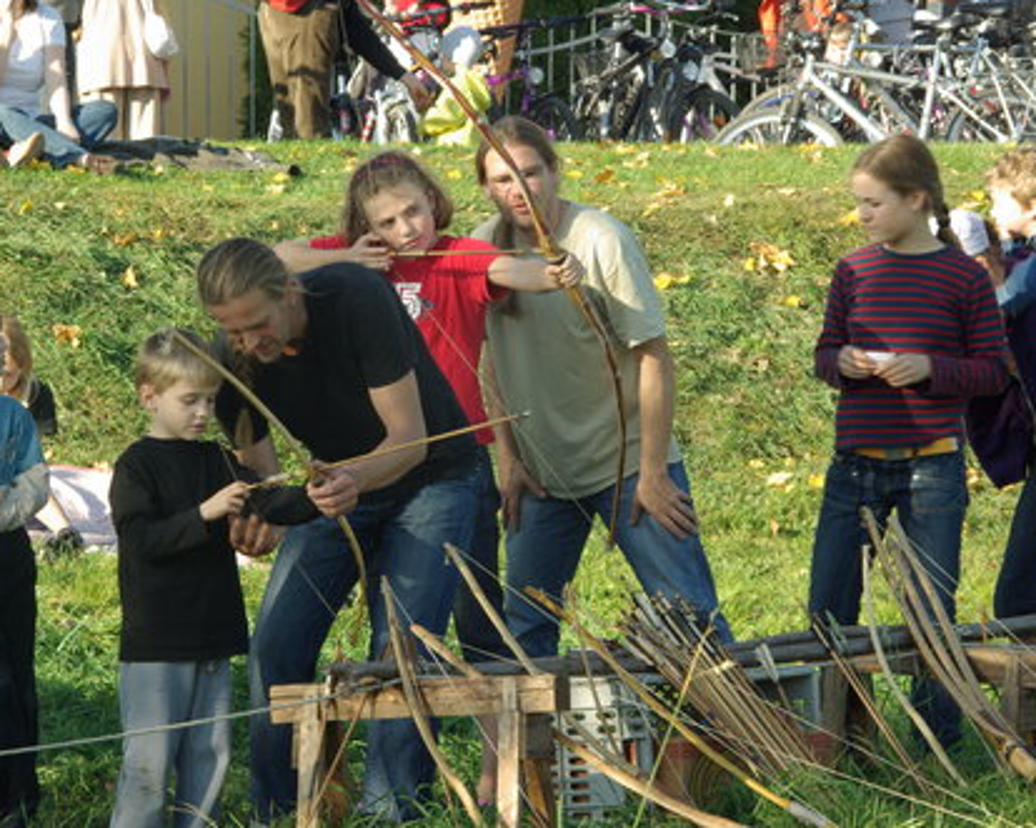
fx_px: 7037
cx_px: 499
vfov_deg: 6.7
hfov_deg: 8.4
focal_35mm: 230
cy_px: 413
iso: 400
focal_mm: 135
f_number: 19
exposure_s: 1/45
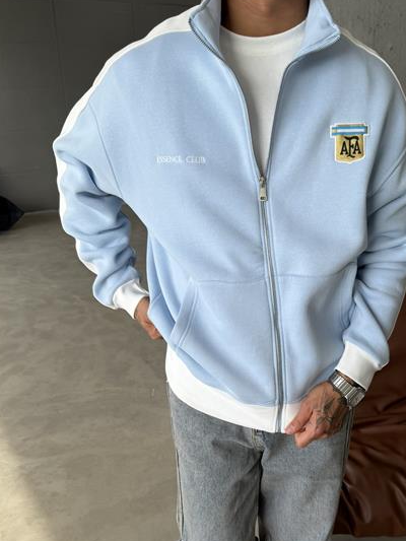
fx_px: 563
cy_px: 360
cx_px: 264
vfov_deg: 50.4
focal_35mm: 36
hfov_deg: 39.3
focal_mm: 6.76
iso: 80
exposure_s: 1/405
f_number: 1.78
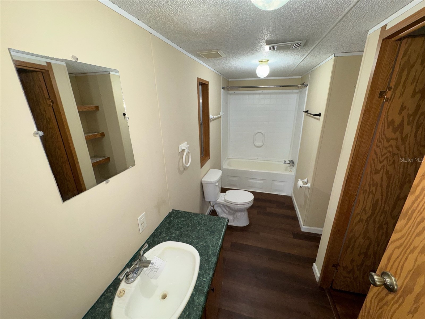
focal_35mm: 14
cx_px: 212
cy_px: 160
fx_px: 172
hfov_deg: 102.1
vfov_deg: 85.7
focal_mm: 2.22
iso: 100
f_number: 2.2
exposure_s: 1/60
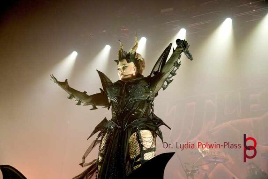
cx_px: 134
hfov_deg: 37.9
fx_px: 391
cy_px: 90
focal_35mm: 52
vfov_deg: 25.8
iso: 2500
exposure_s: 1/160
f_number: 4
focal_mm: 35
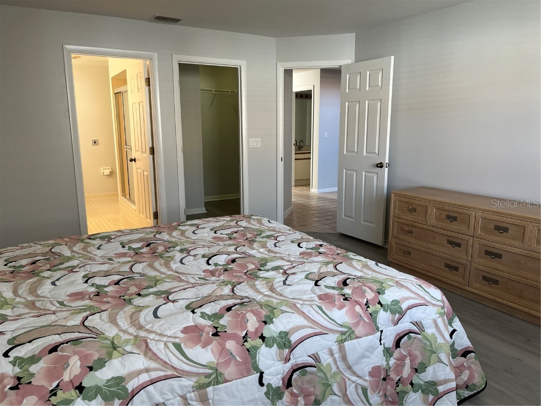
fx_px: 406
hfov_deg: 67.3
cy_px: 203
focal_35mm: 26
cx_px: 270
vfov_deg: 53.1
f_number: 1.6
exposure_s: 1/60
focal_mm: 5.1
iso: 64
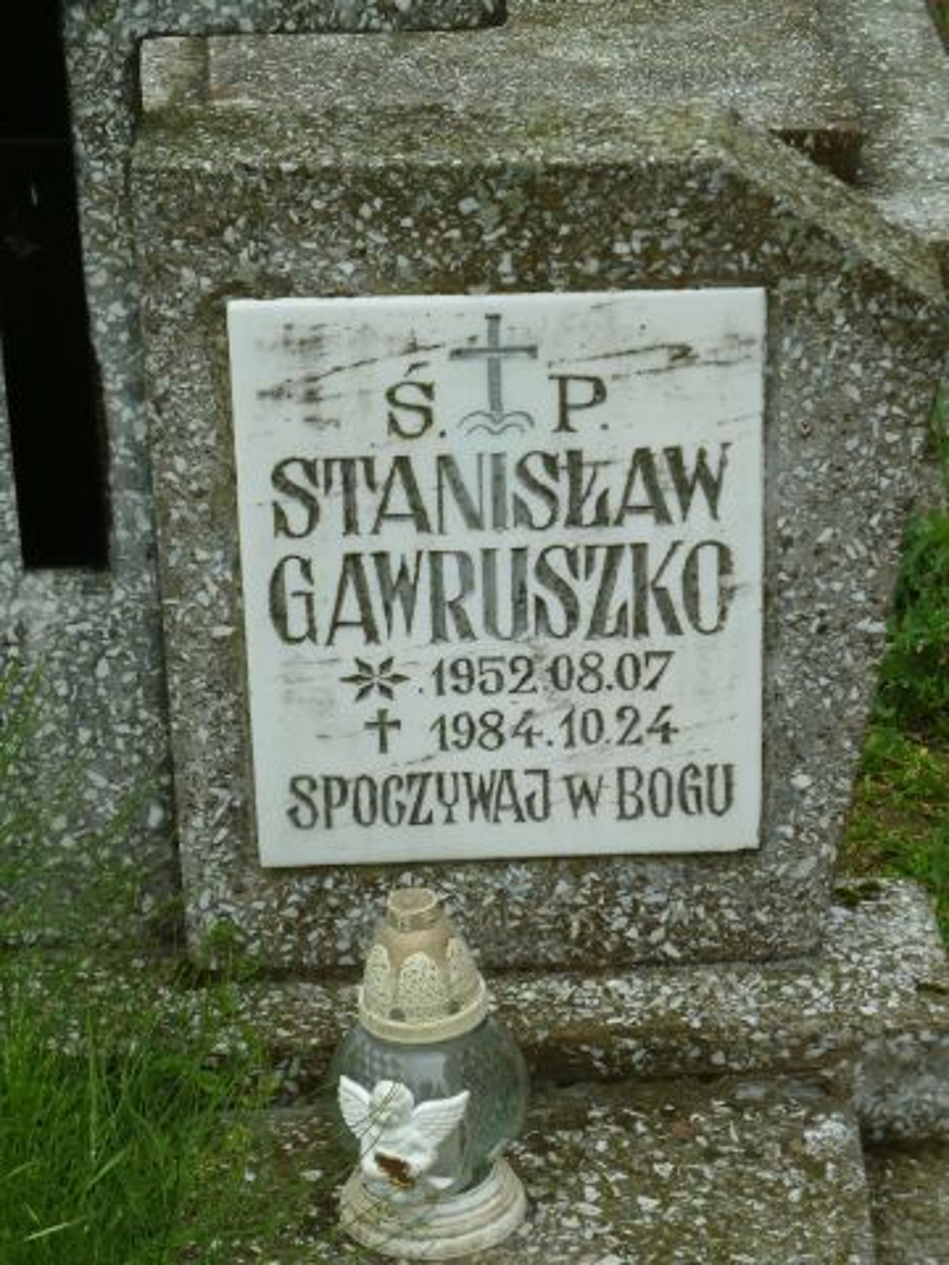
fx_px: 4350
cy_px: 632
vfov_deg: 16.6
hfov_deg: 12.5
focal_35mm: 119
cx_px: 474
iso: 160
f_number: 4.4
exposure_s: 1/160
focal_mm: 19.5
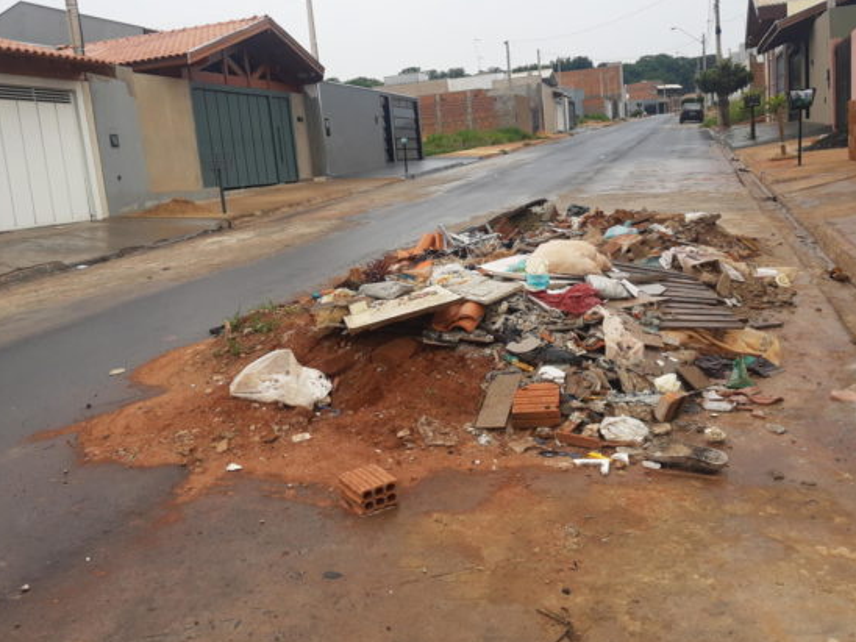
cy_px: 330
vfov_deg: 42.9
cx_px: 453
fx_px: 816
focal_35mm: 33
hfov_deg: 55.3
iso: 40
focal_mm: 4.75
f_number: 1.7
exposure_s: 1/592
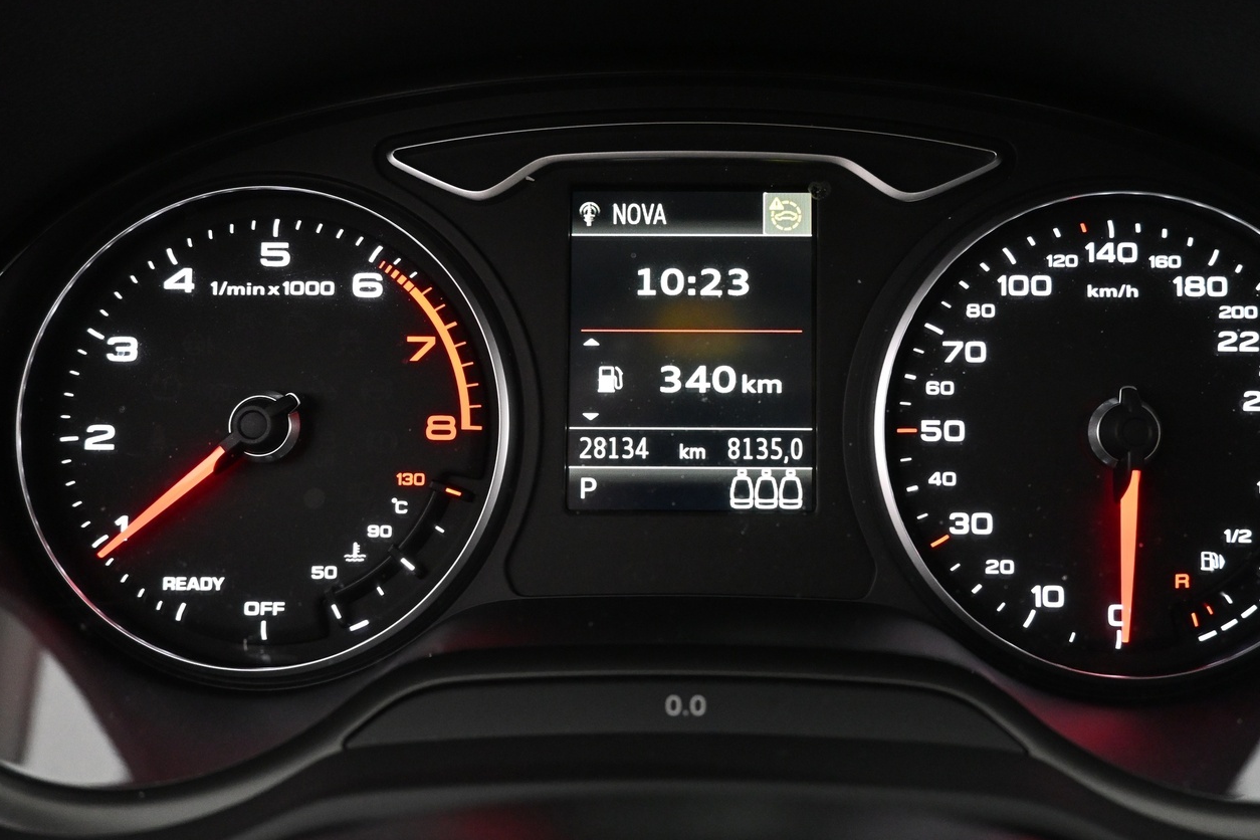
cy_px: 402
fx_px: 1085
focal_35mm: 31
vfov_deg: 42.3
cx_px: 691
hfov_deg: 60.2
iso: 2800
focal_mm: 16
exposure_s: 1/30
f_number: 4
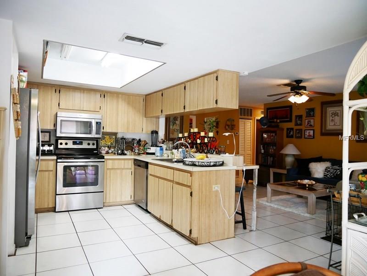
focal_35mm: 24
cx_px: 184
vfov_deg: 56.8
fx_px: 254
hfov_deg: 71.6
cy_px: 138
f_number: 3.5
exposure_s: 1/60
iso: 800
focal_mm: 12
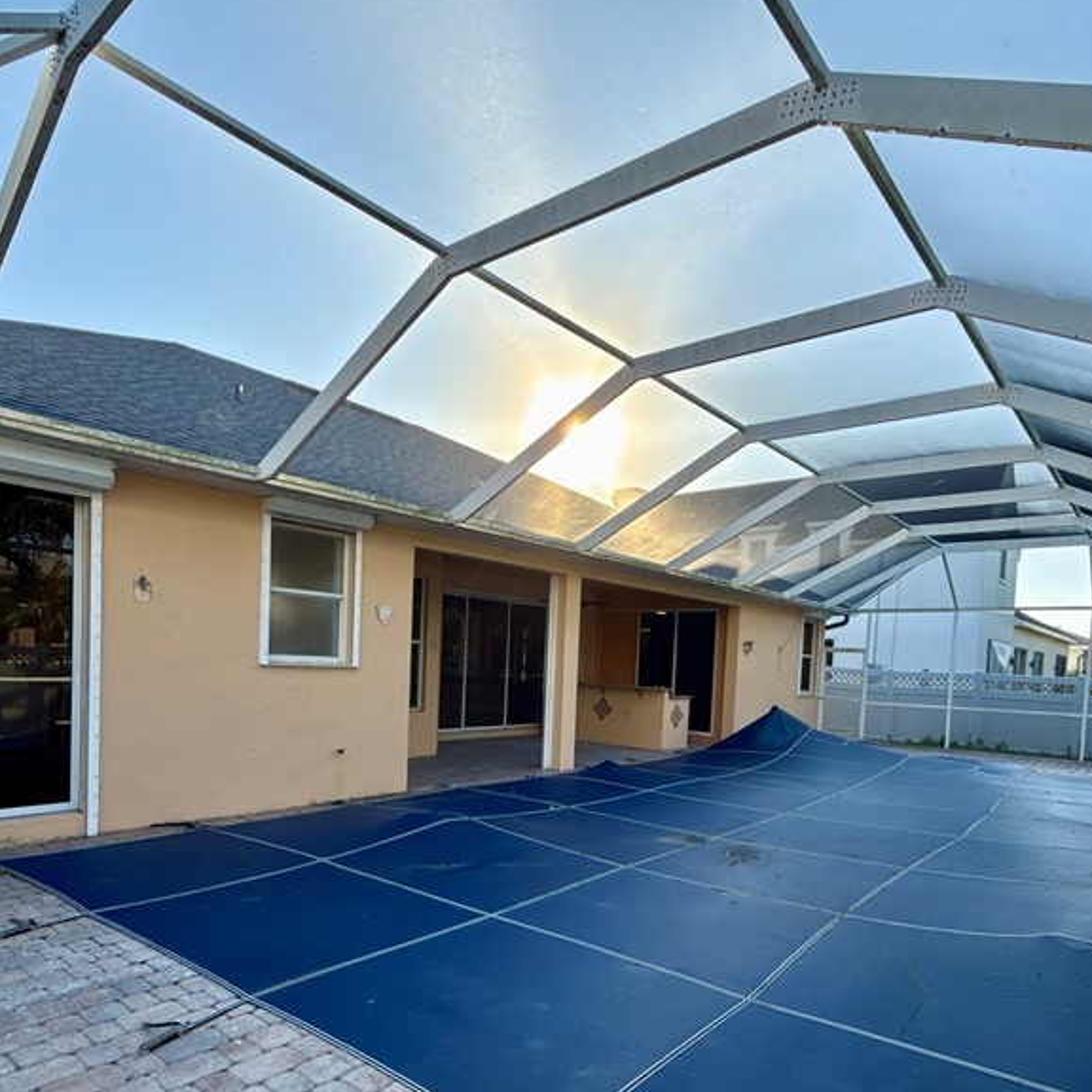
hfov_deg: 69.6
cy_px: 700
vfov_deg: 68.3
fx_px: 785
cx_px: 514
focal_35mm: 22
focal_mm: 2.22
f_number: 2.2
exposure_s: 1/672
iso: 64
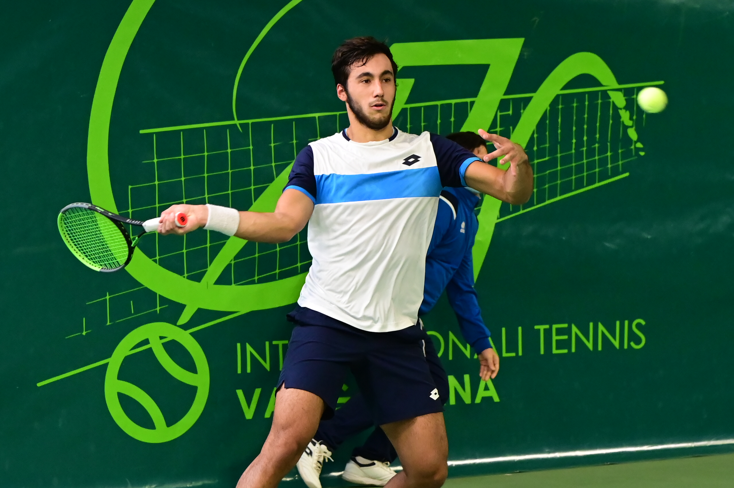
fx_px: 2364
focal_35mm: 116
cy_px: 244
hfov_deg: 17.7
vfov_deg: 11.8
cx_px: 367
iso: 4000
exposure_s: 1/800
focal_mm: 116
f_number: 4
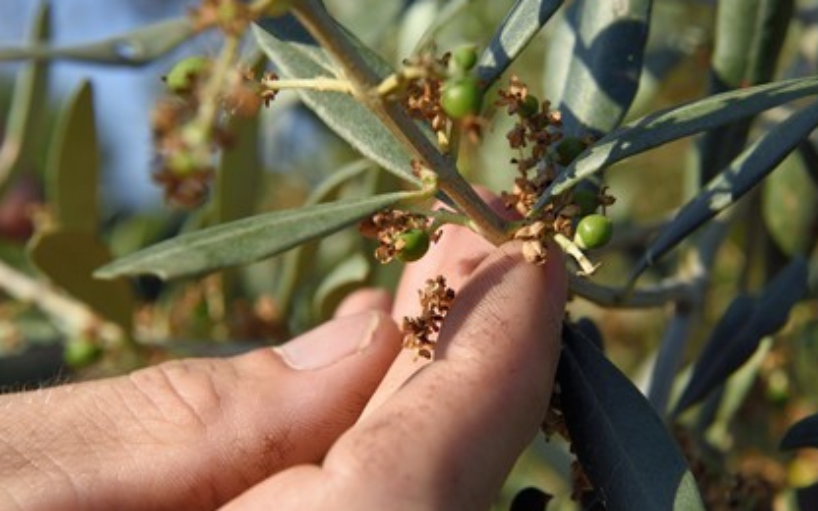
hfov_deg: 28.6
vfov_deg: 18.1
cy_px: 259
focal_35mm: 72
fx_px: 1605
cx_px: 411
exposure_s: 1/640
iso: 400
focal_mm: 70
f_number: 10
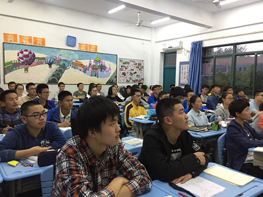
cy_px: 98
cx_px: 132
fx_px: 220
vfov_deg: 48.2
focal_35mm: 29
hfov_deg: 61.7
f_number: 2.2
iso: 250
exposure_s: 1/33
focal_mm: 4.15
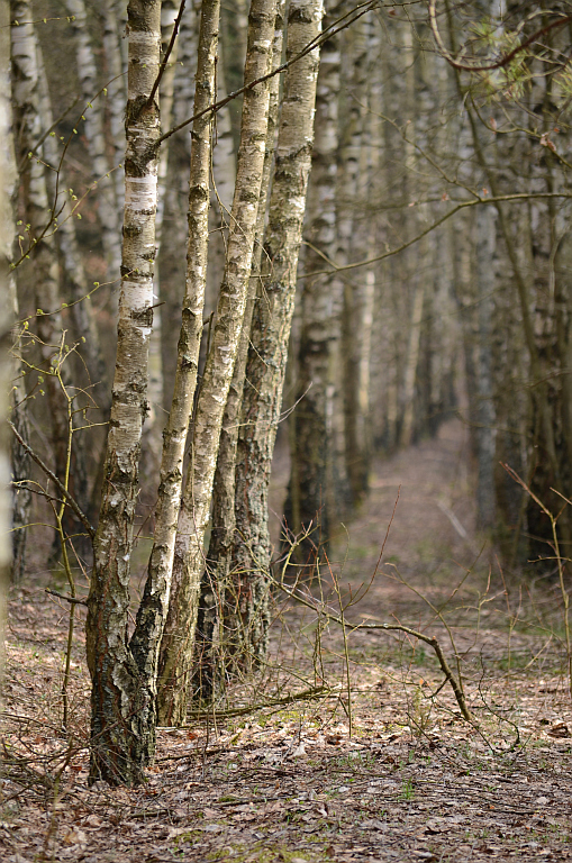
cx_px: 286
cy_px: 432
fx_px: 7179
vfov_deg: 6.9
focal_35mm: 300
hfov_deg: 4.6
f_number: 5.6
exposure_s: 1/160
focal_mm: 200
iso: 200
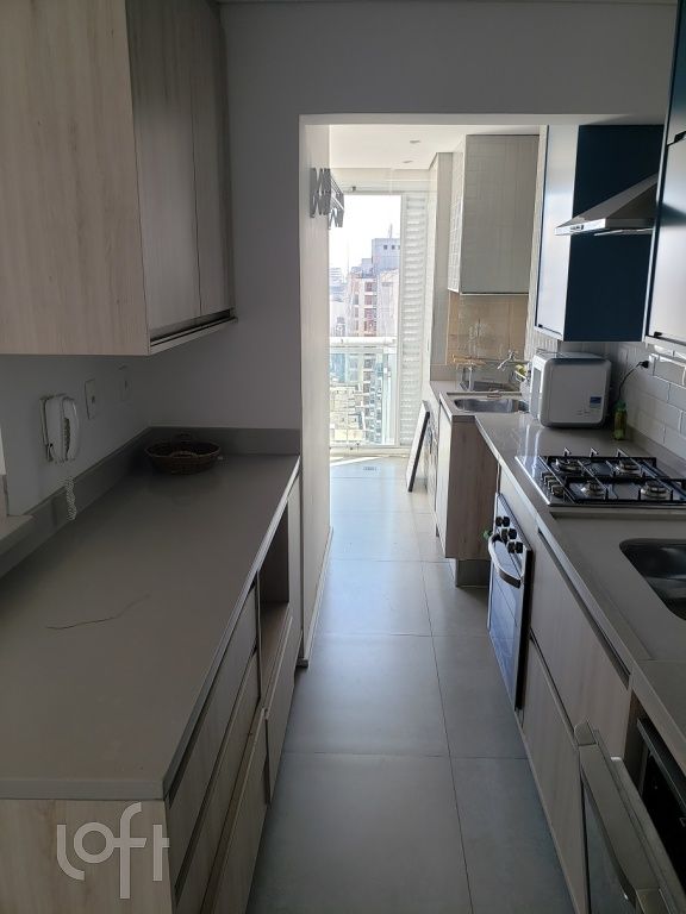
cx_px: 343
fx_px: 687
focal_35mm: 26
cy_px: 457
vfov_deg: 67.3
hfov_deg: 53.1
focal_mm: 4.3
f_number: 2.4
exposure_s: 1/60
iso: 50
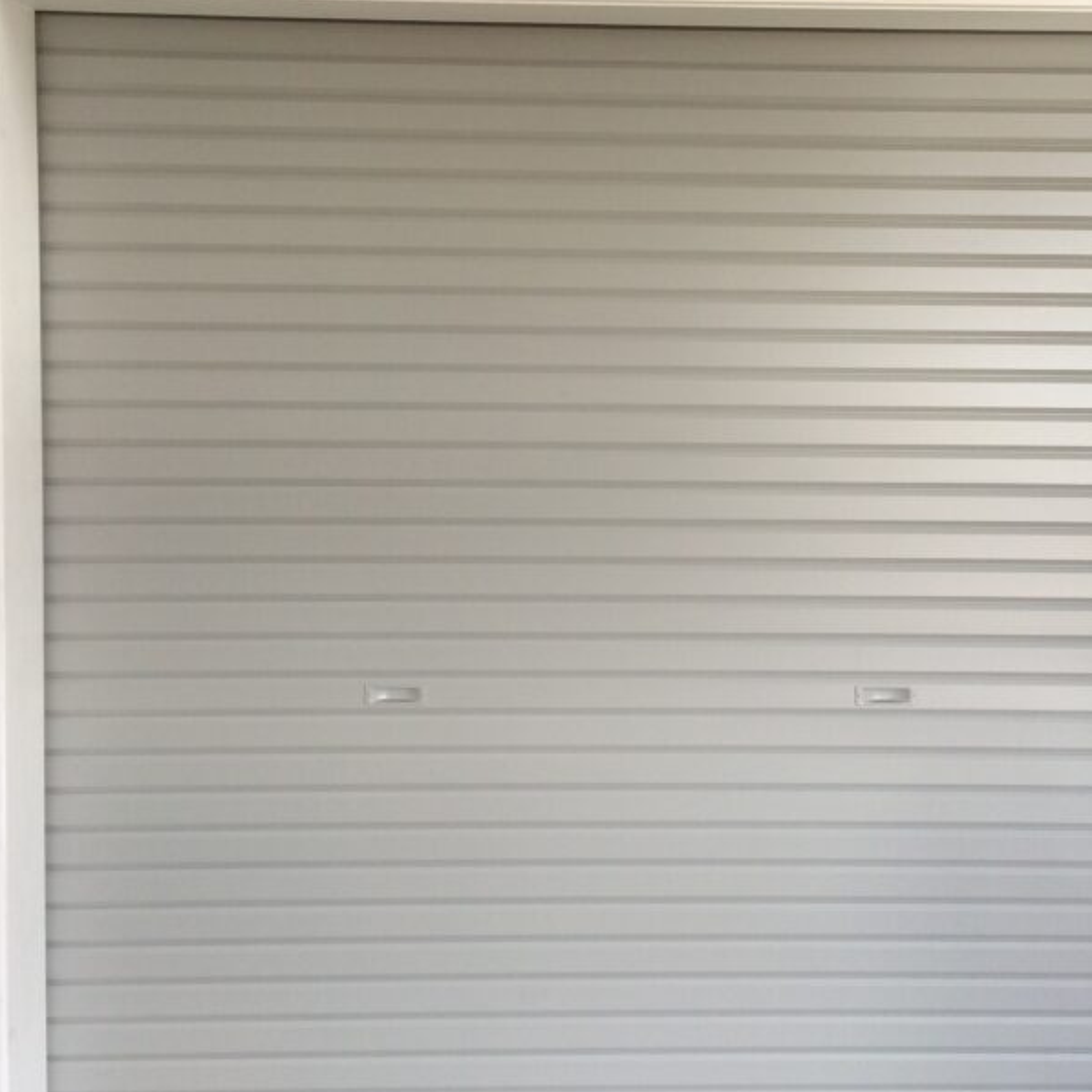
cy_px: 388
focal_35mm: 44
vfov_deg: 38.0
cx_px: 635
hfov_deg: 38.2
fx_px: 1570
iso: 40
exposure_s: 1/50
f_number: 2.2
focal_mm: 4.15
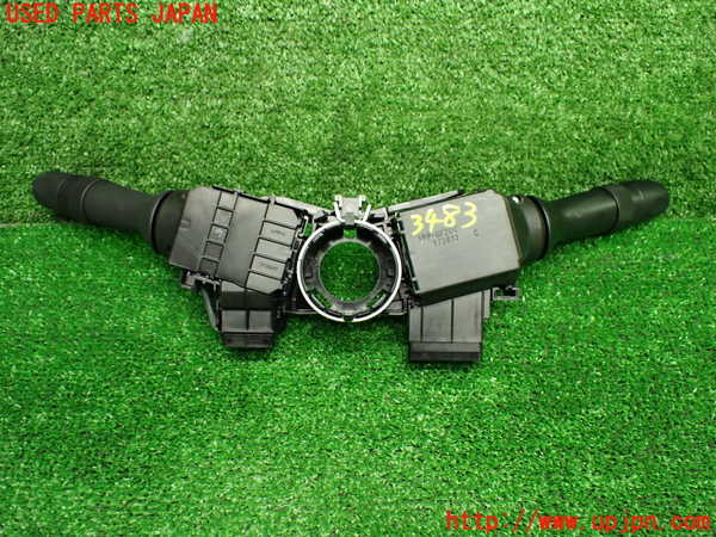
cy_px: 268
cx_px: 358
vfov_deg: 46.8
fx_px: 621
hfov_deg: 60.0
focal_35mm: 30
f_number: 2.3
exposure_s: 1/100
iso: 800
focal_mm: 5.4
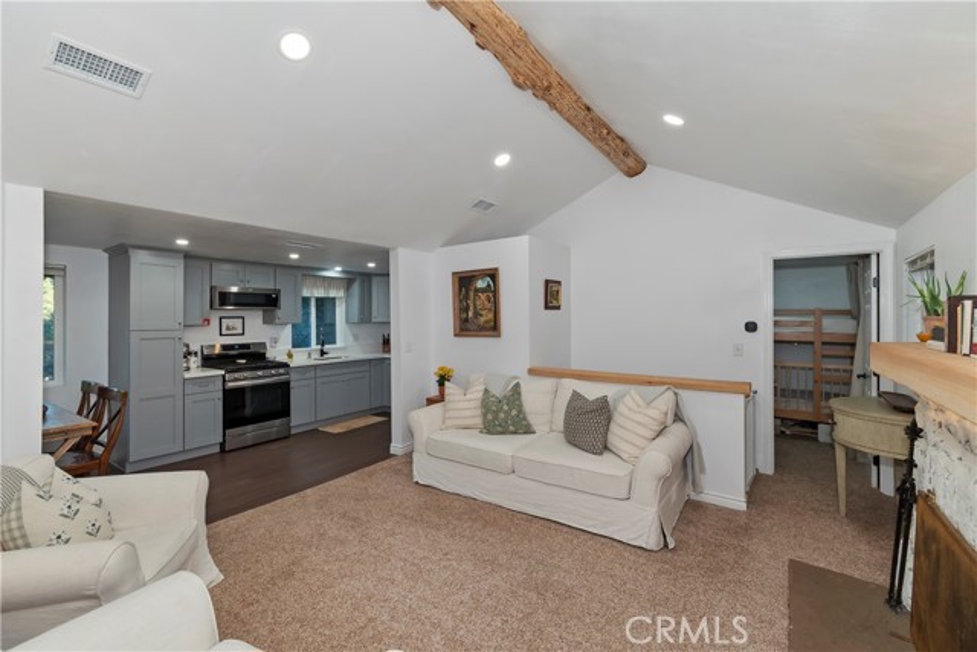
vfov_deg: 77.4
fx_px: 407
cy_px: 326
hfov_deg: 100.4
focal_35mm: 15
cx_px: 488
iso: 400
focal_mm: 10
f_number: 8
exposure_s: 1/30
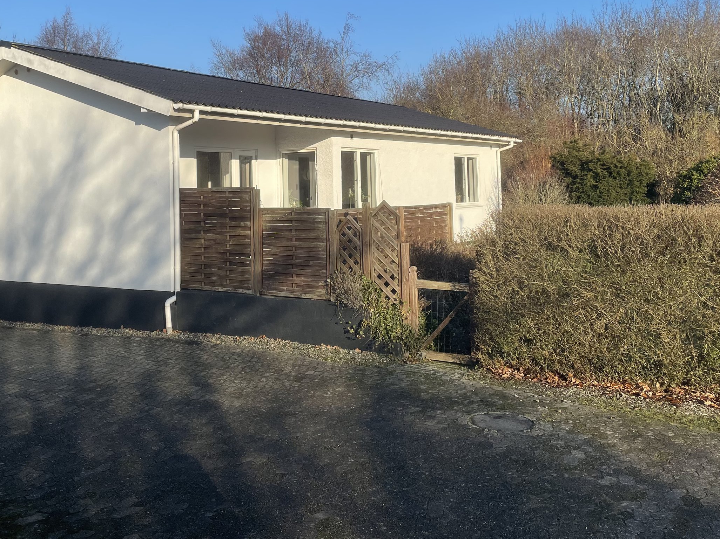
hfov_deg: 48.7
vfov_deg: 37.0
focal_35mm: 38
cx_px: 284
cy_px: 146
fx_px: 790
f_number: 1.6
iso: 32
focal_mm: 4.2
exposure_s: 1/2747
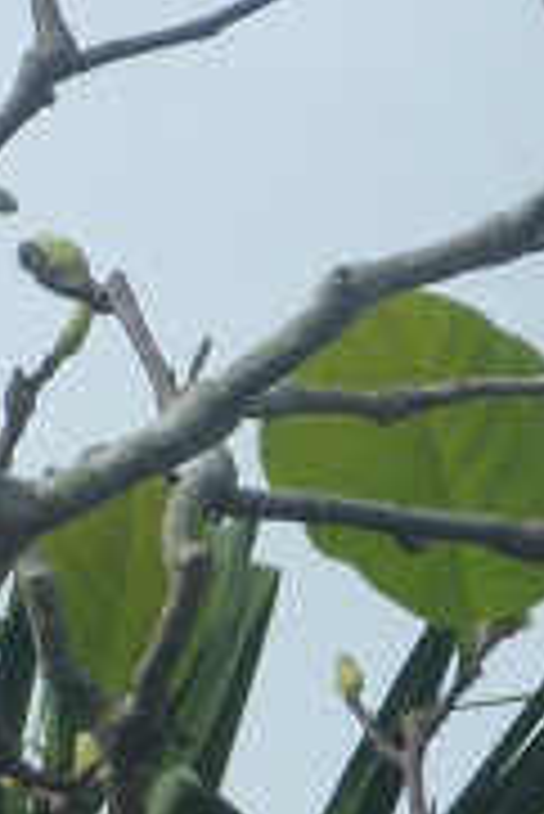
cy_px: 490
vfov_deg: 7.0
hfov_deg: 4.7
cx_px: 18
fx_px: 6651
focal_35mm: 294
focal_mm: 11.7
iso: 125
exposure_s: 1/500
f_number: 5.3
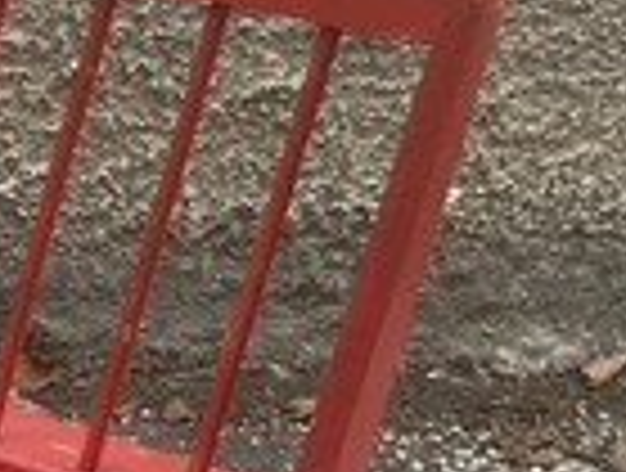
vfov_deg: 8.3
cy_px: 629
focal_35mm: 177
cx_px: -1266
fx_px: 3209
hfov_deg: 9.0
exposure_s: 1/100
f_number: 2.2
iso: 25
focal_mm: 4.15
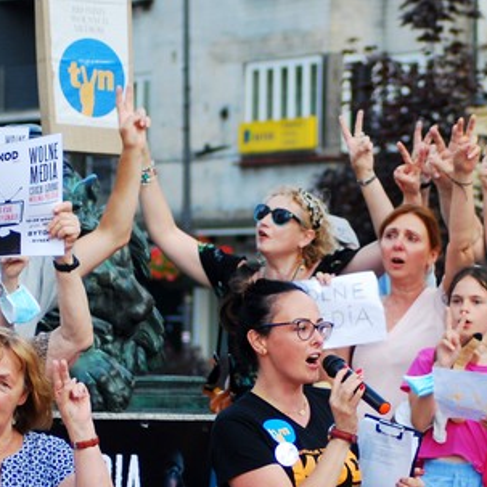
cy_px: 378
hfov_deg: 6.7
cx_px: 305
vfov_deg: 6.7
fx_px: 4186
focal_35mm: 263
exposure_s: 1/400
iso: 400
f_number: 4.2
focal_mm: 78
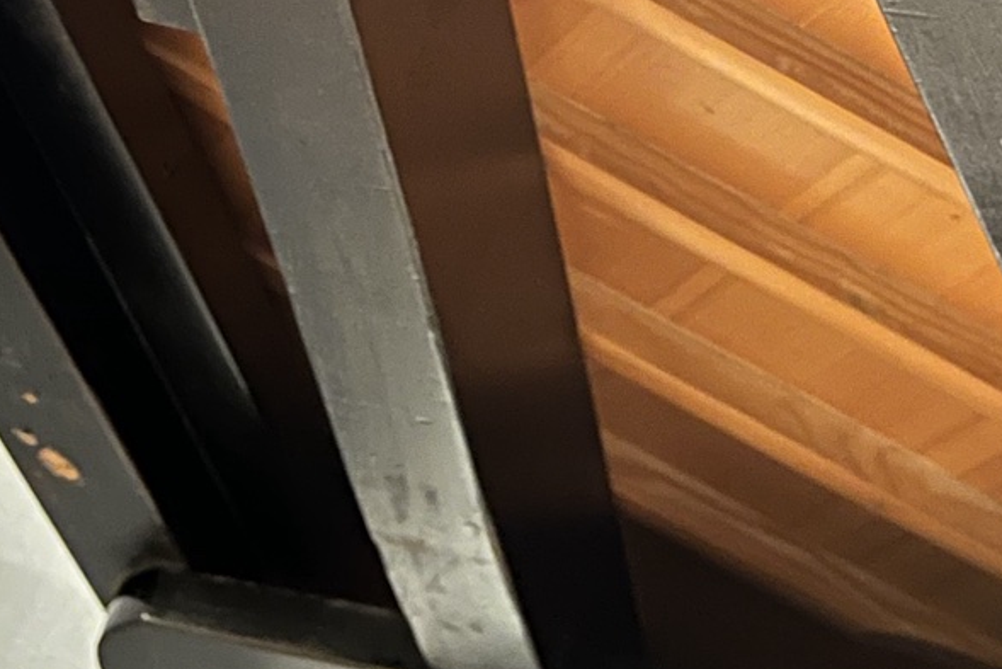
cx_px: 641
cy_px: -858
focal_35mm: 94
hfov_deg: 21.6
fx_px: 2617
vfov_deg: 12.1
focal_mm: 5.1
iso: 800
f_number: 1.6
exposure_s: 1/9
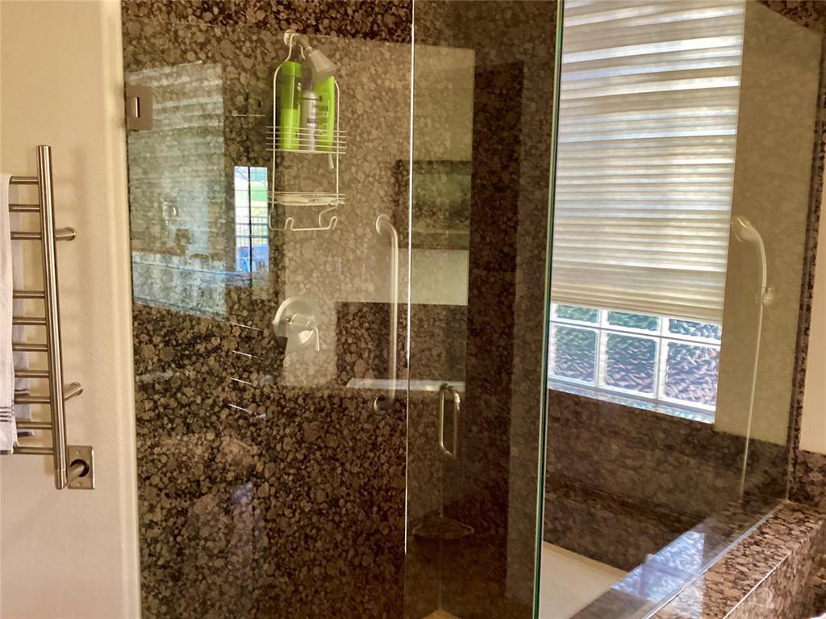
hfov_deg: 58.4
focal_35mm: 31
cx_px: 413
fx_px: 739
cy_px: 310
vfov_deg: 45.4
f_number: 2.4
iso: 400
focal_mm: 3.3
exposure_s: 1/60
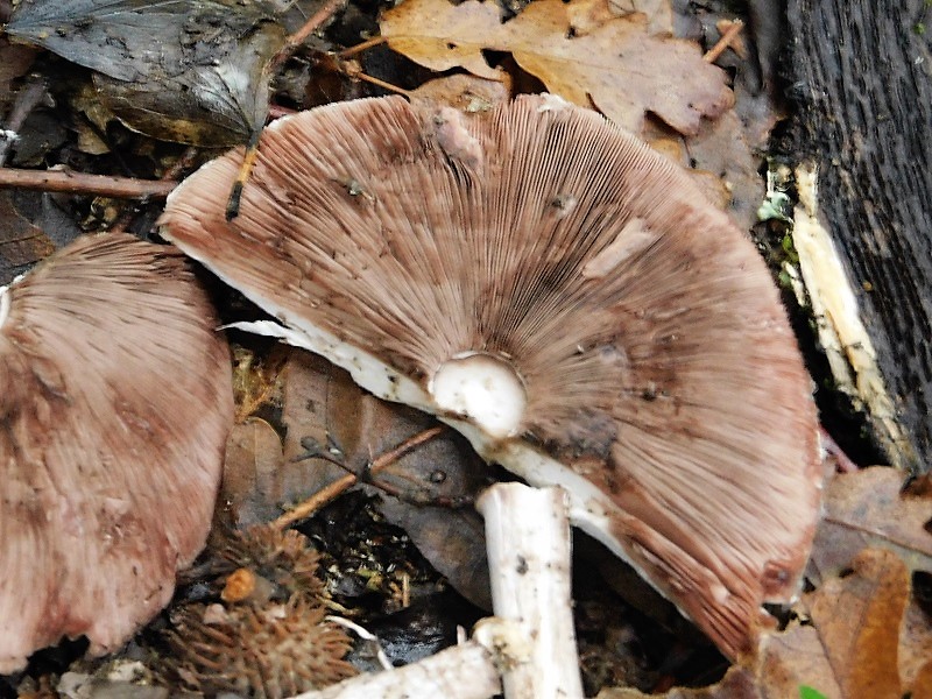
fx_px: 2665
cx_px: 466
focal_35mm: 99
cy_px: 350
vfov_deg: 14.9
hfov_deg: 19.8
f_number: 4.6
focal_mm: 17.6
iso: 800
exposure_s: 1/4
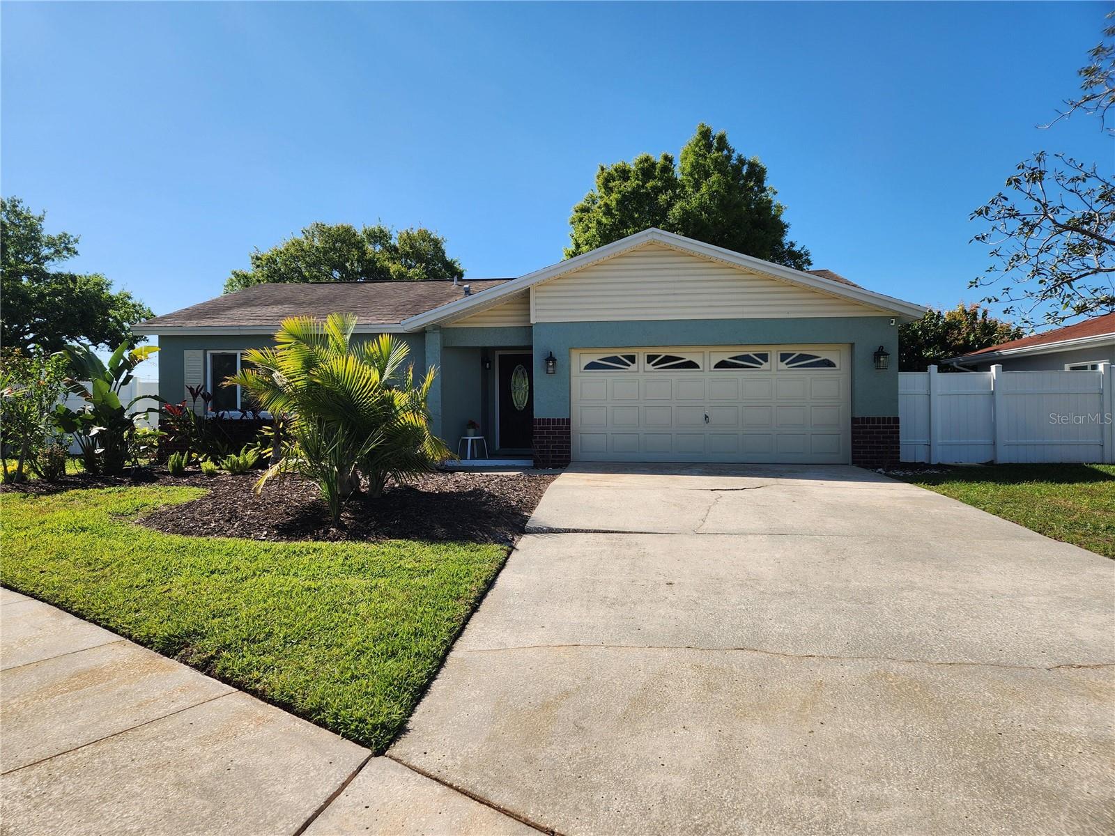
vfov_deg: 58.9
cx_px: 558
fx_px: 741
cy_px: 418
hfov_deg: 73.9
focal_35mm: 23
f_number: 1.8
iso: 20
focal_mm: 5.4
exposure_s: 1/1936
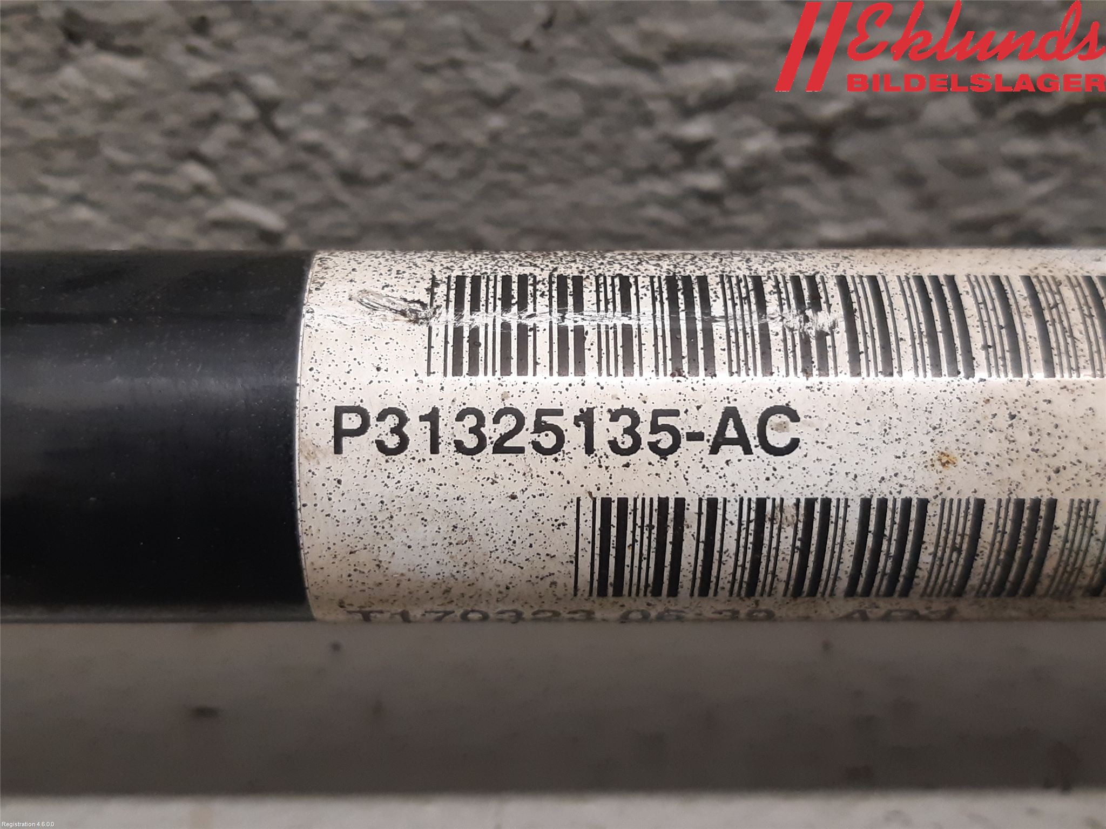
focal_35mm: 26
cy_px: 414
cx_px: 553
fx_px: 831
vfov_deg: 53.1
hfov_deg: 67.3
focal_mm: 3.93
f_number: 1.7
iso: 200
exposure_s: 1/50
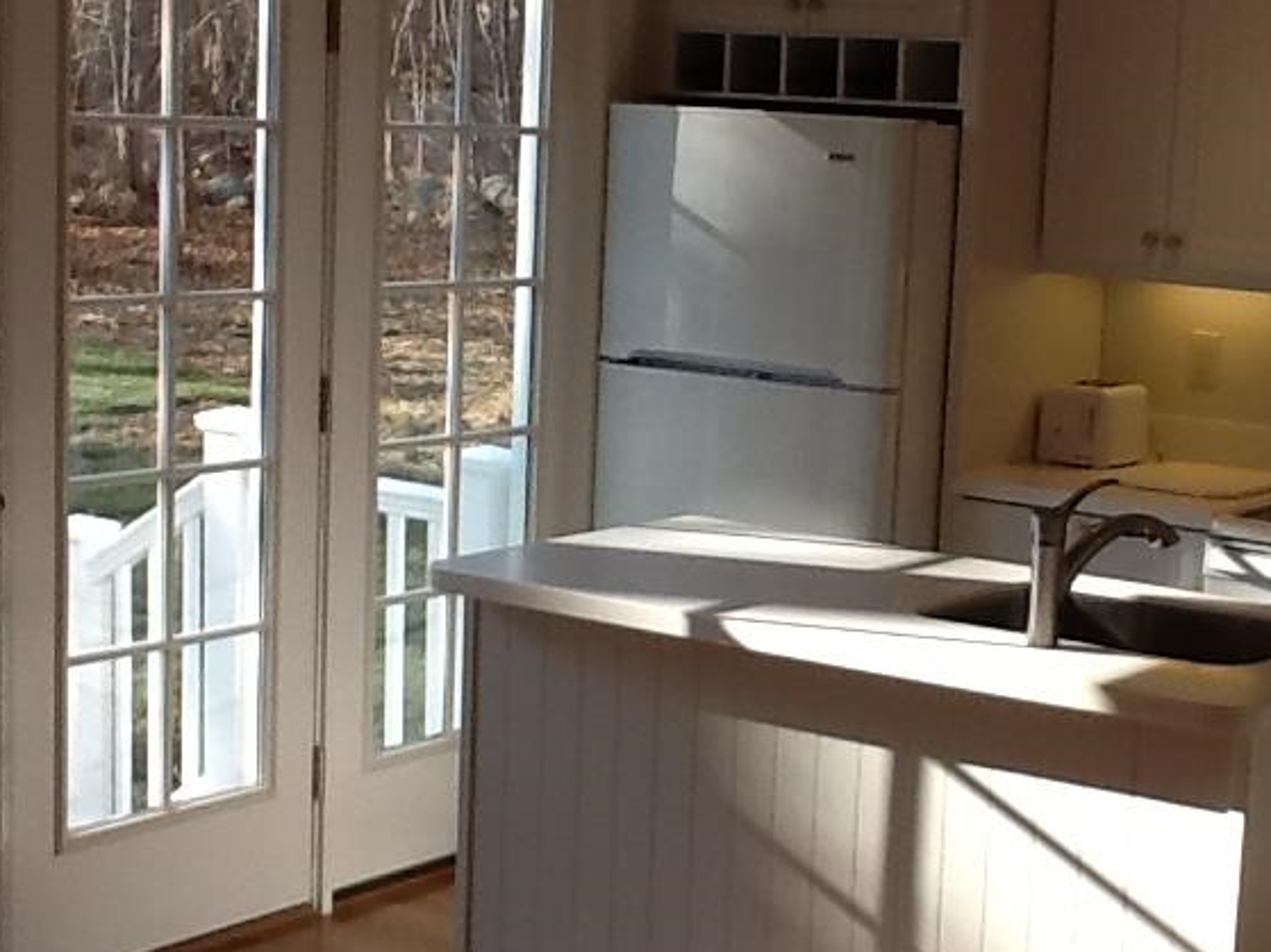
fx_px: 2019
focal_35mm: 55
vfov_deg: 26.5
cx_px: 864
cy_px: 523
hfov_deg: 34.6
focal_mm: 2.03
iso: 64
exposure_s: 1/207
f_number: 2.4
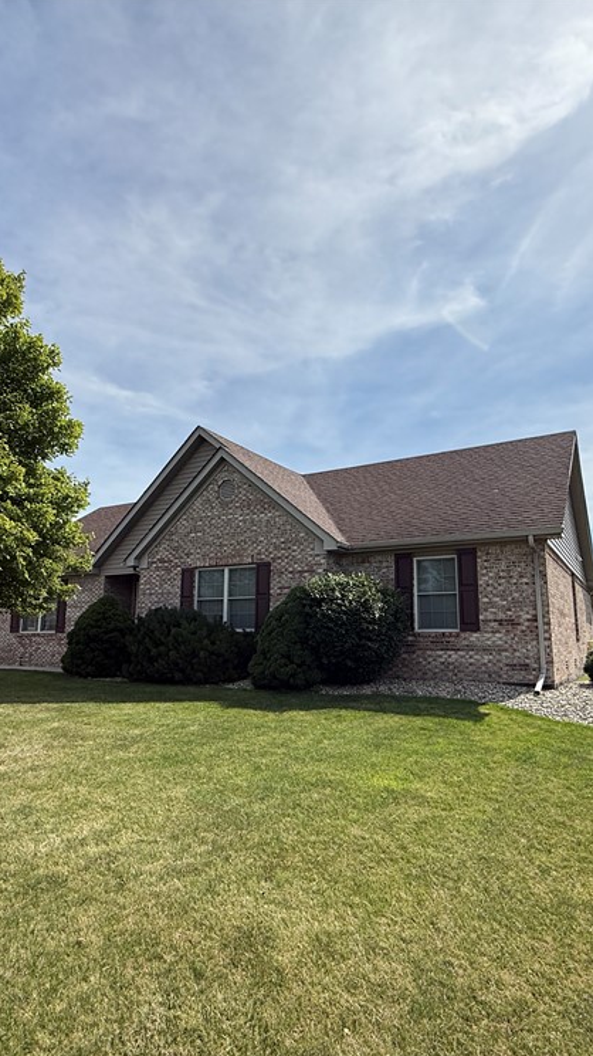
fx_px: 588
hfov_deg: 53.5
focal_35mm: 21
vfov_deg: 83.8
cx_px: 289
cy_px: 541
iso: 50
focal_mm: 2.22
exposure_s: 1/2841
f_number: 2.2
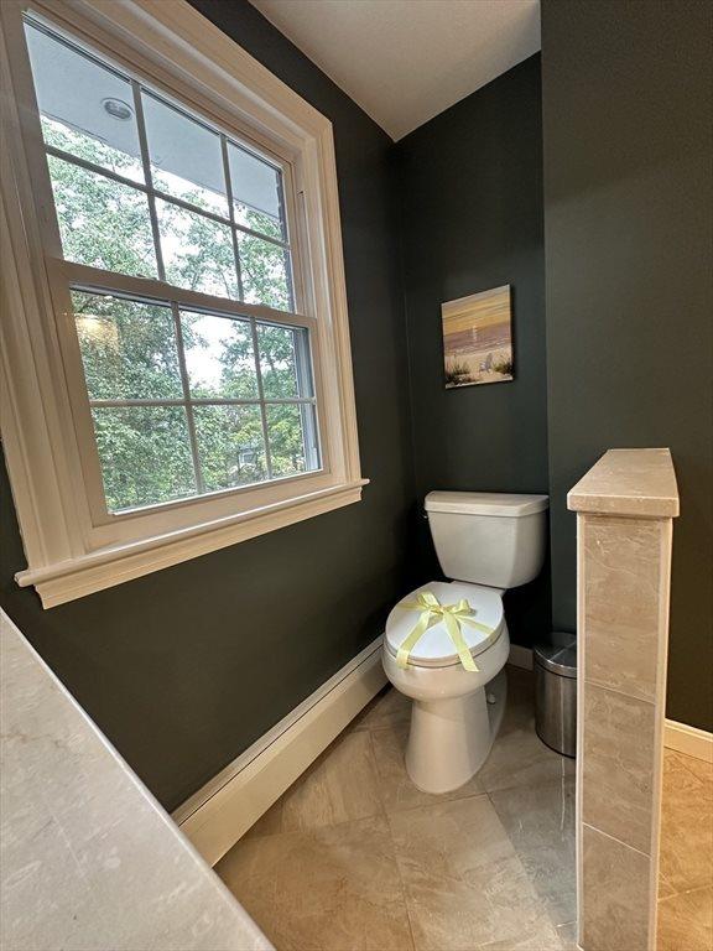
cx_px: 356
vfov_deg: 102.1
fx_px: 384
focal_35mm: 14
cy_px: 476
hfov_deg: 85.7
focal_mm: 2.22
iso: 200
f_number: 2.2
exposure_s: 1/60
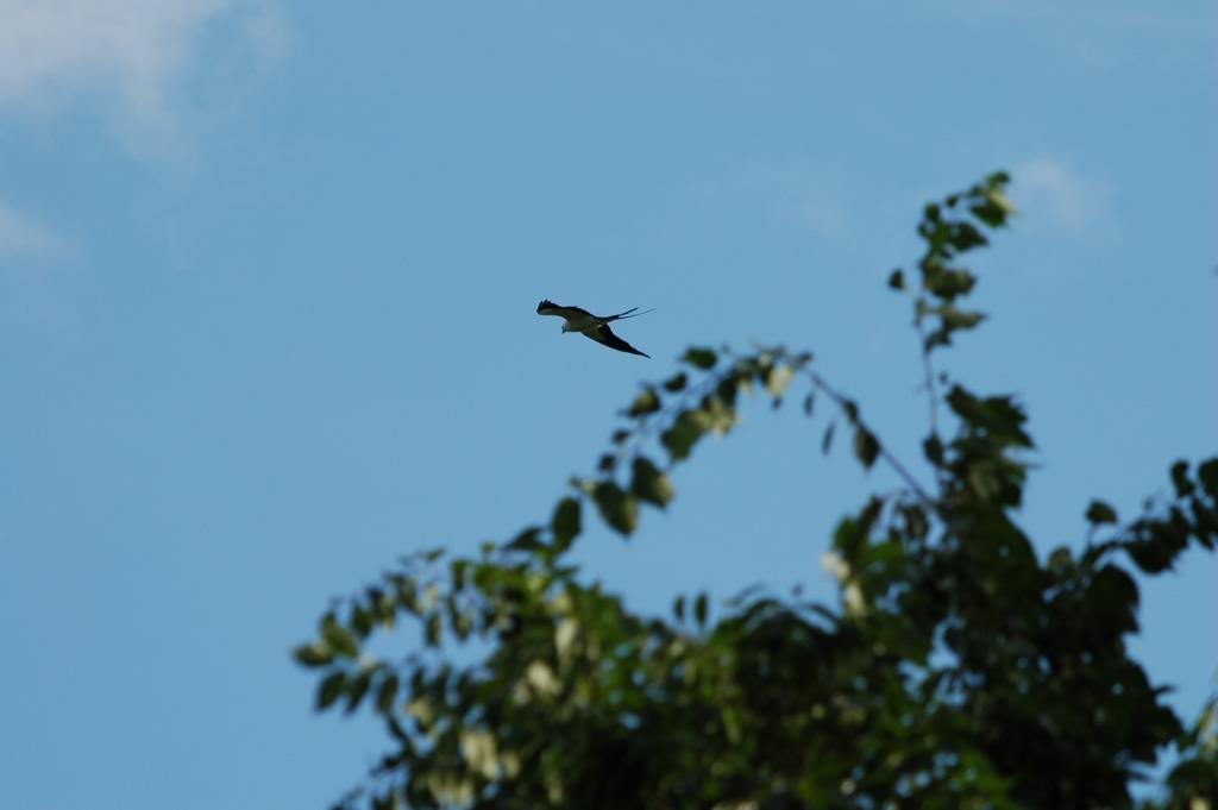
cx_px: 609
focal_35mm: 300
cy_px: 405
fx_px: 10142
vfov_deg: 4.6
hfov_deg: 6.9
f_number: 8
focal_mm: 200
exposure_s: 1/500
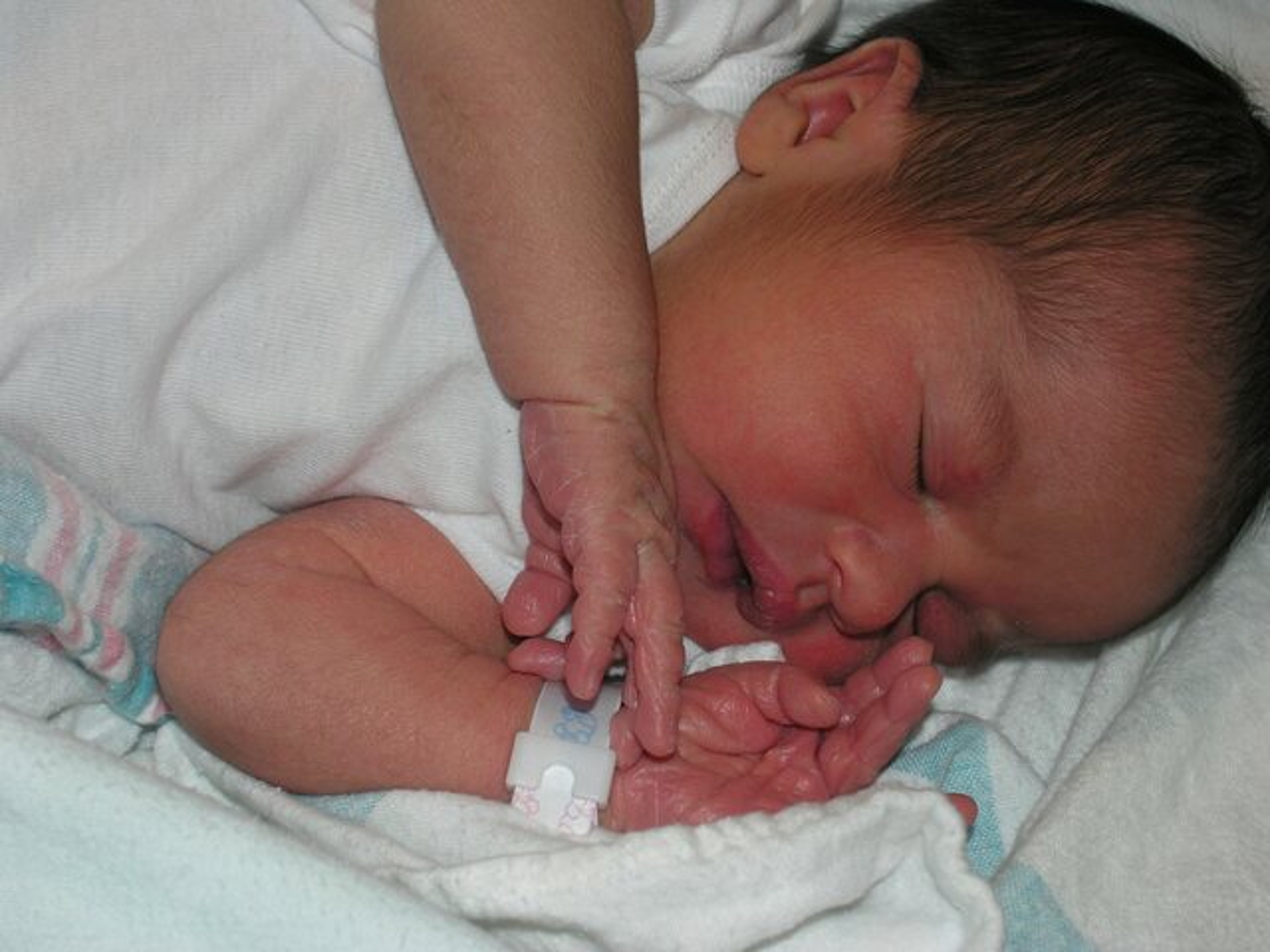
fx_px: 3119
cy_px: 476
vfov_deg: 17.4
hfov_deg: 23.0
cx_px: 635
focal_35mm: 85
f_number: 4.9
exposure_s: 1/60.1
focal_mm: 21.6
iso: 50
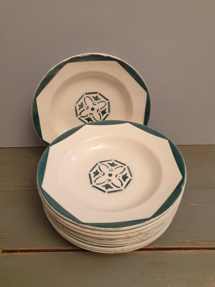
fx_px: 215
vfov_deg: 67.3
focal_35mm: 26
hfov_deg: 53.1
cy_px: 144
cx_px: 108
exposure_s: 1/50
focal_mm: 4.3
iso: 100
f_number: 1.5
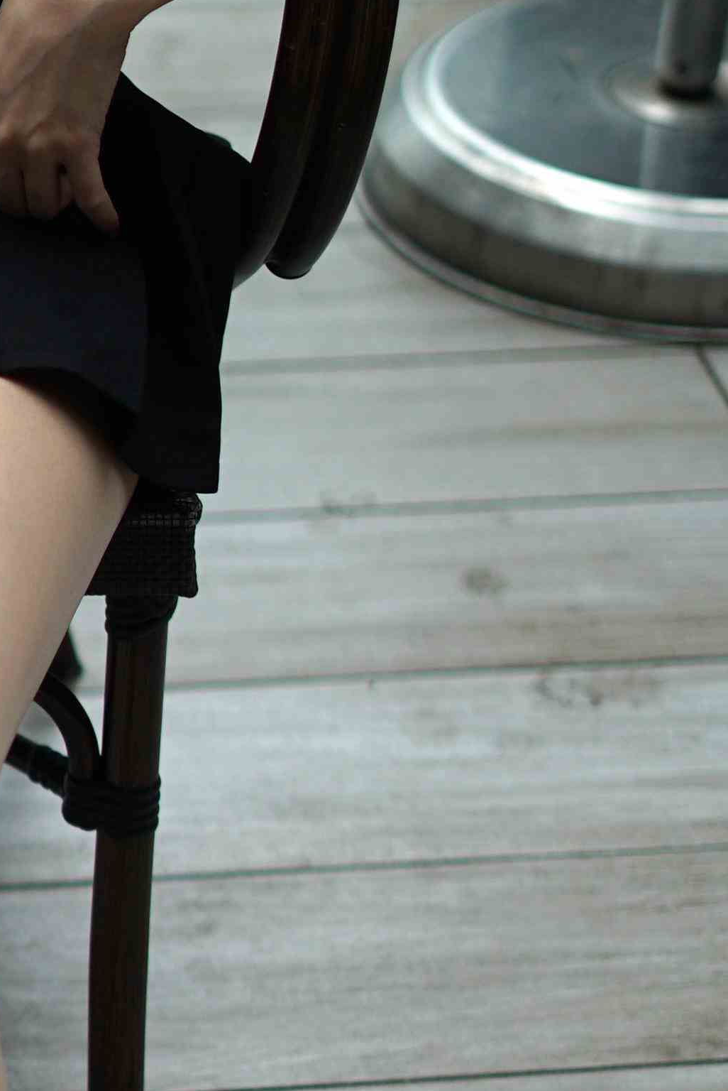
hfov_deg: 9.8
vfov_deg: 14.7
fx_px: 4180
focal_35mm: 138
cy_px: 1014
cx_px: -231
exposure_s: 1/4000
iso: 200
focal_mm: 50
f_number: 1.8
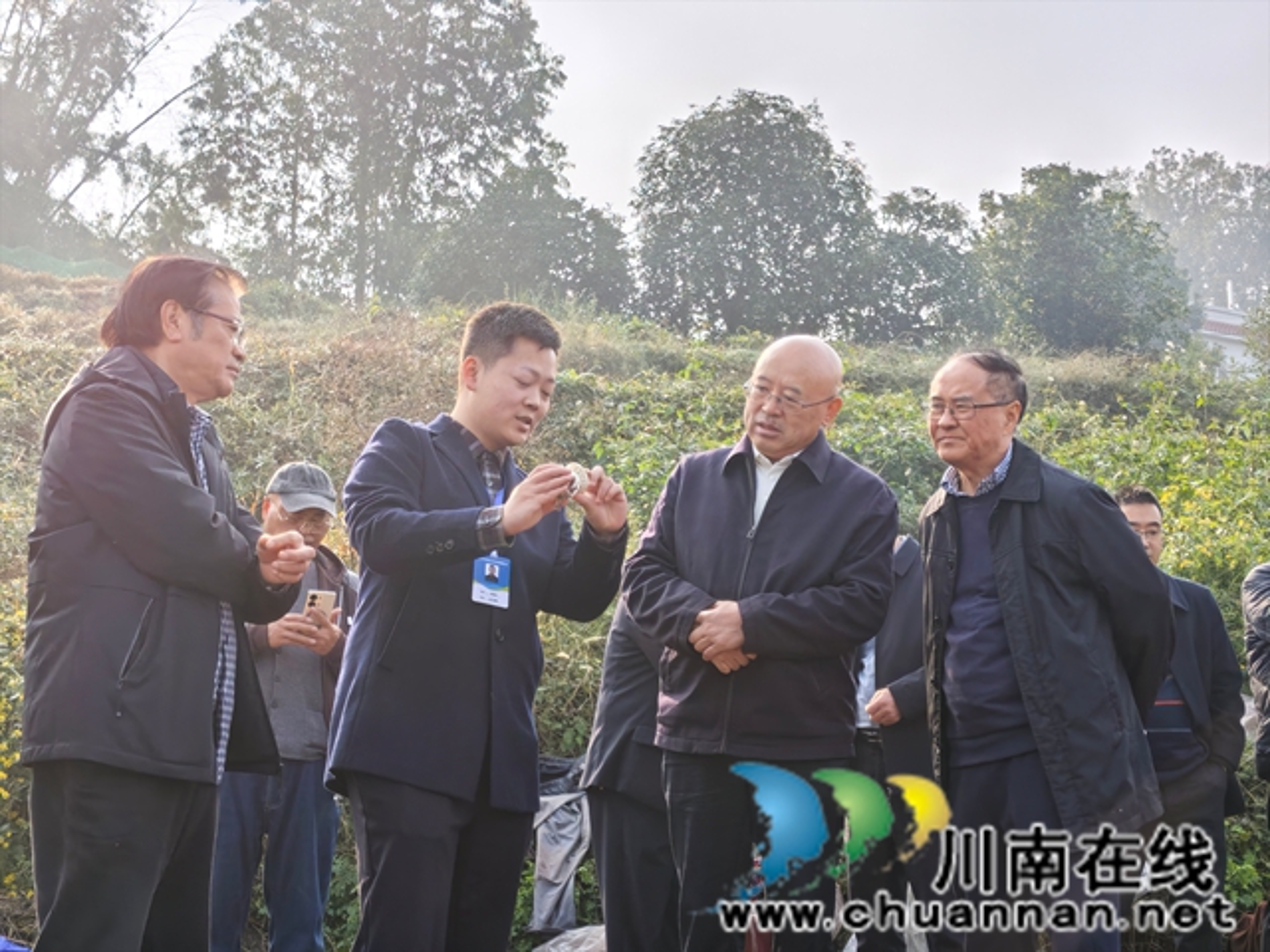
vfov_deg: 27.0
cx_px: 635
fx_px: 1981
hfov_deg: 35.5
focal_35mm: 54
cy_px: 476
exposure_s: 1/1074
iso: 80
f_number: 1.9
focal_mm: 5.52
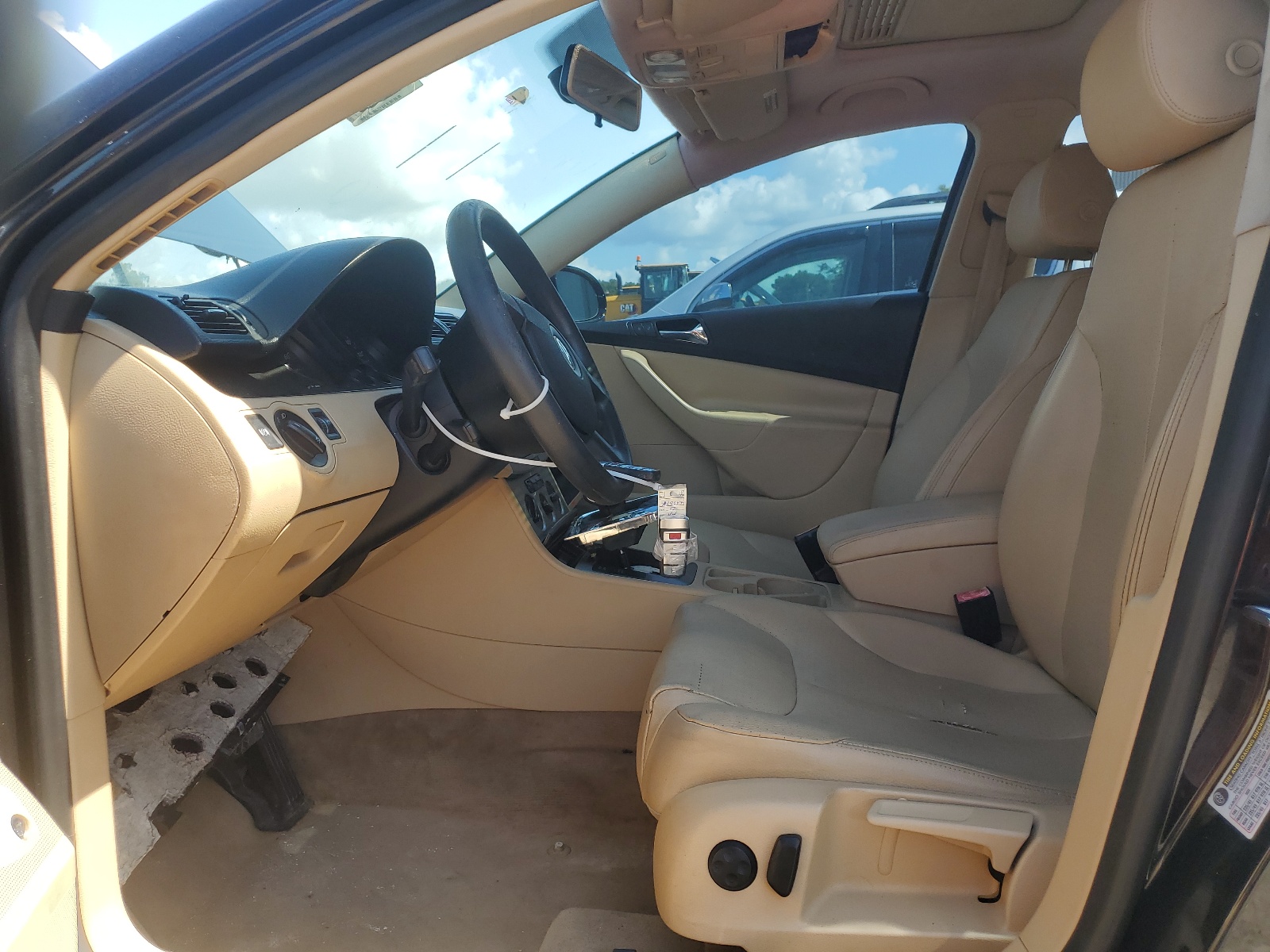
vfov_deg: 53.1
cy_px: 476
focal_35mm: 26
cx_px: 635
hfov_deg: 67.3
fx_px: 954
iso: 50
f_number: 1.5
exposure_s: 1/833
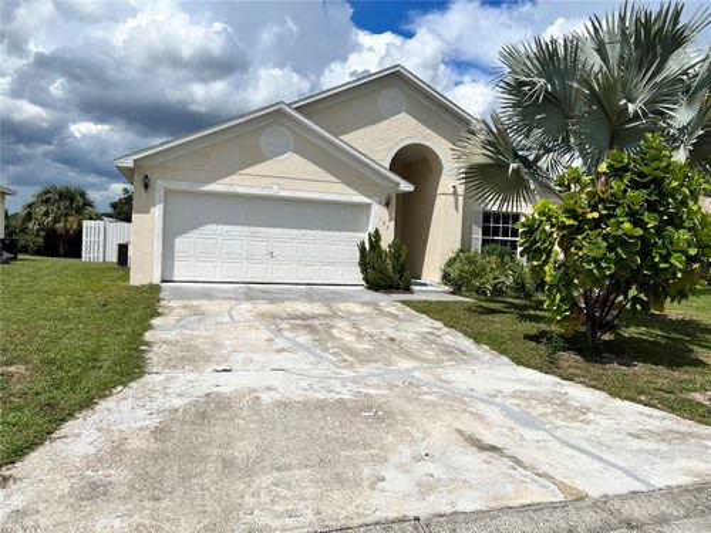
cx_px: 356
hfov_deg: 67.3
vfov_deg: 53.1
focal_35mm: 26
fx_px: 534
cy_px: 266
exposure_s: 1/11364
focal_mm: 5.7
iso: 50
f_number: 1.5
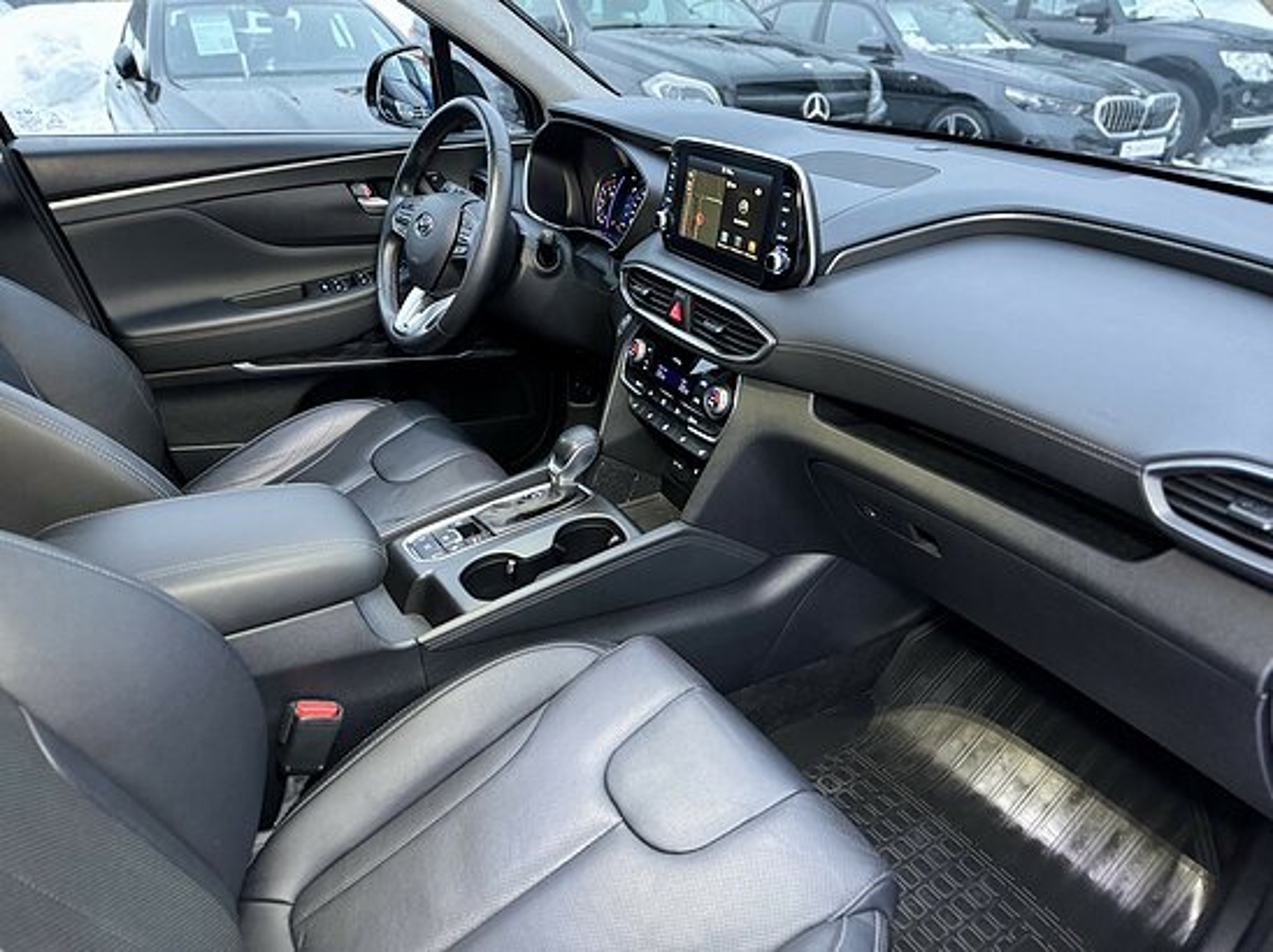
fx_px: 882
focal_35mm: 24
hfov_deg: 71.6
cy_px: 476
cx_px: 636
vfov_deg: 56.7
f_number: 1.78
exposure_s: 1/32
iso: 1000
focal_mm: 6.76
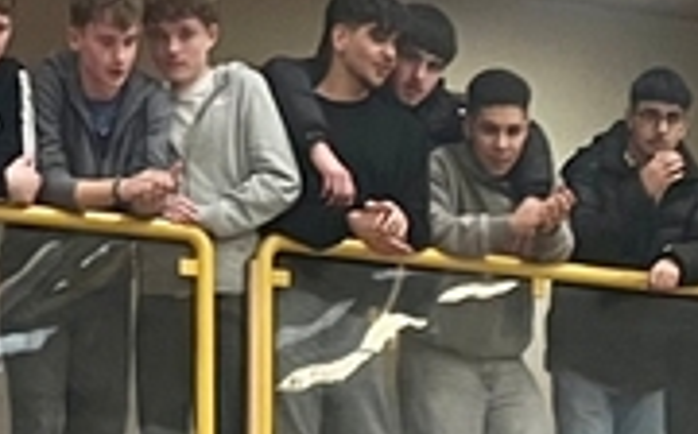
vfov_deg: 6.1
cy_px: 1325
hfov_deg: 10.7
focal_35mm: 196
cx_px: 403
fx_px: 3724
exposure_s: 1/50
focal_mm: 5.1
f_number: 1.6
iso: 125
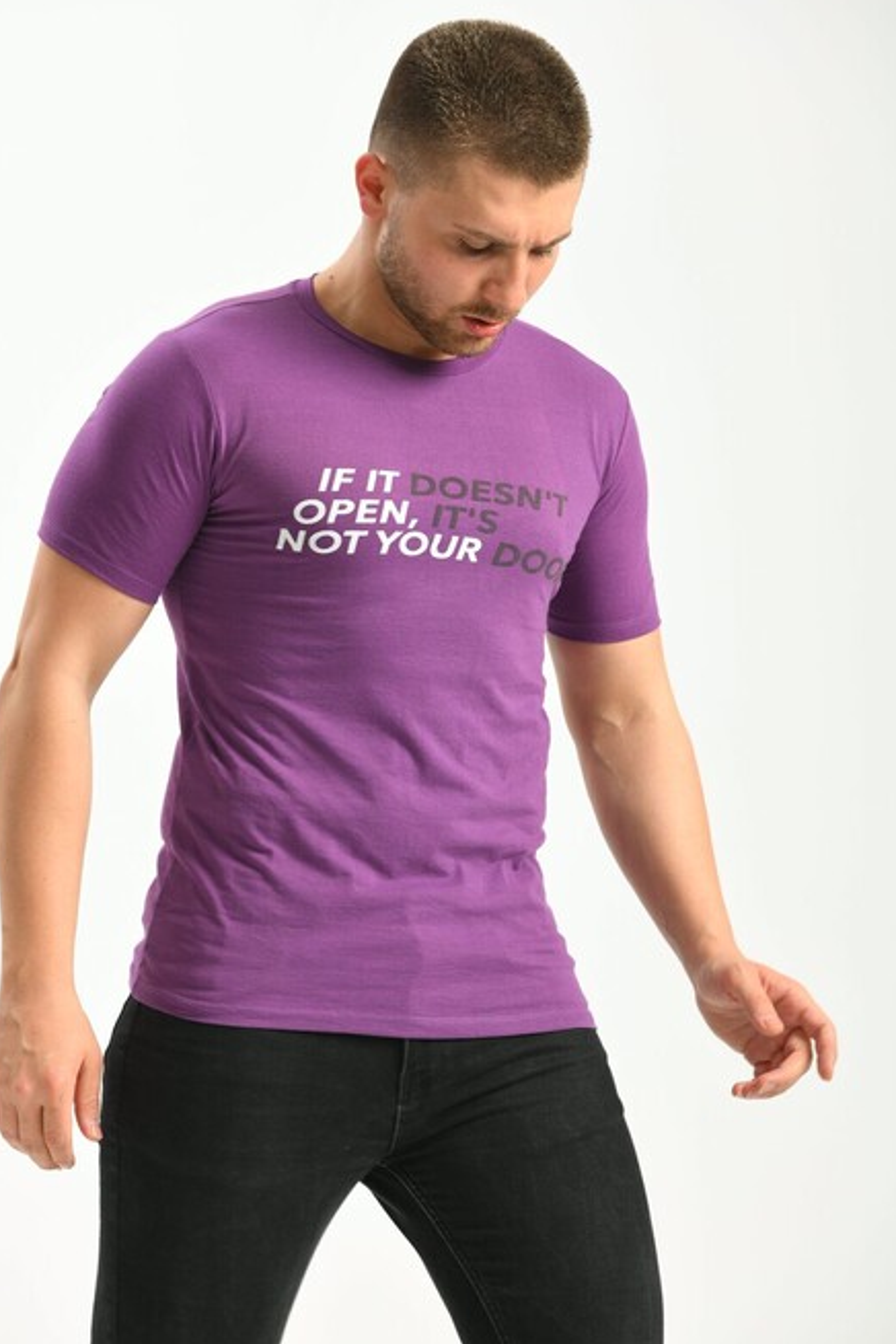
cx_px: 393
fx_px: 5562
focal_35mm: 149
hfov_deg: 9.2
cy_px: 676
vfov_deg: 13.8
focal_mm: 130
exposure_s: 1/160
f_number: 5.6
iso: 100
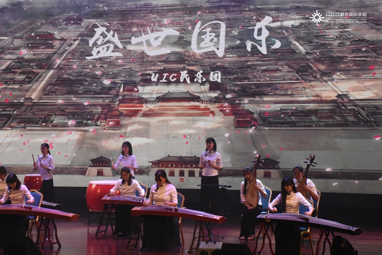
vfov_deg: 13.0
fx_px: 1114
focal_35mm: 105
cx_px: 191
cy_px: 128
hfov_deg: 19.5
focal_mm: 70
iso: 3200
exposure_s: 1/80
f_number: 20
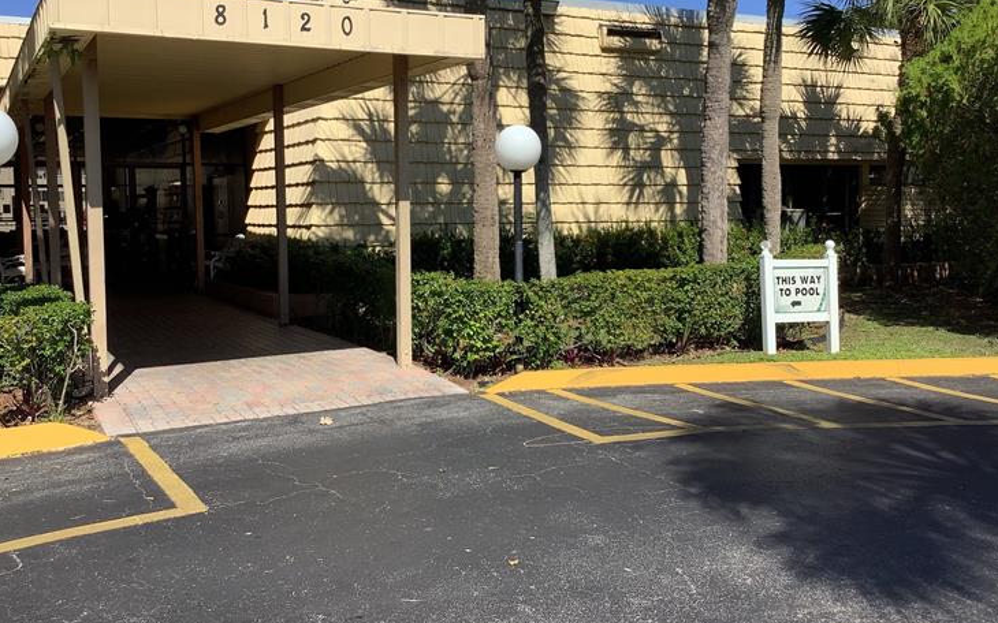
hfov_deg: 54.0
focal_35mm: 36
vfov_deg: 35.3
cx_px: 480
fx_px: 979
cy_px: 266
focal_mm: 3.3
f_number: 2.4
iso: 25
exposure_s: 1/1274
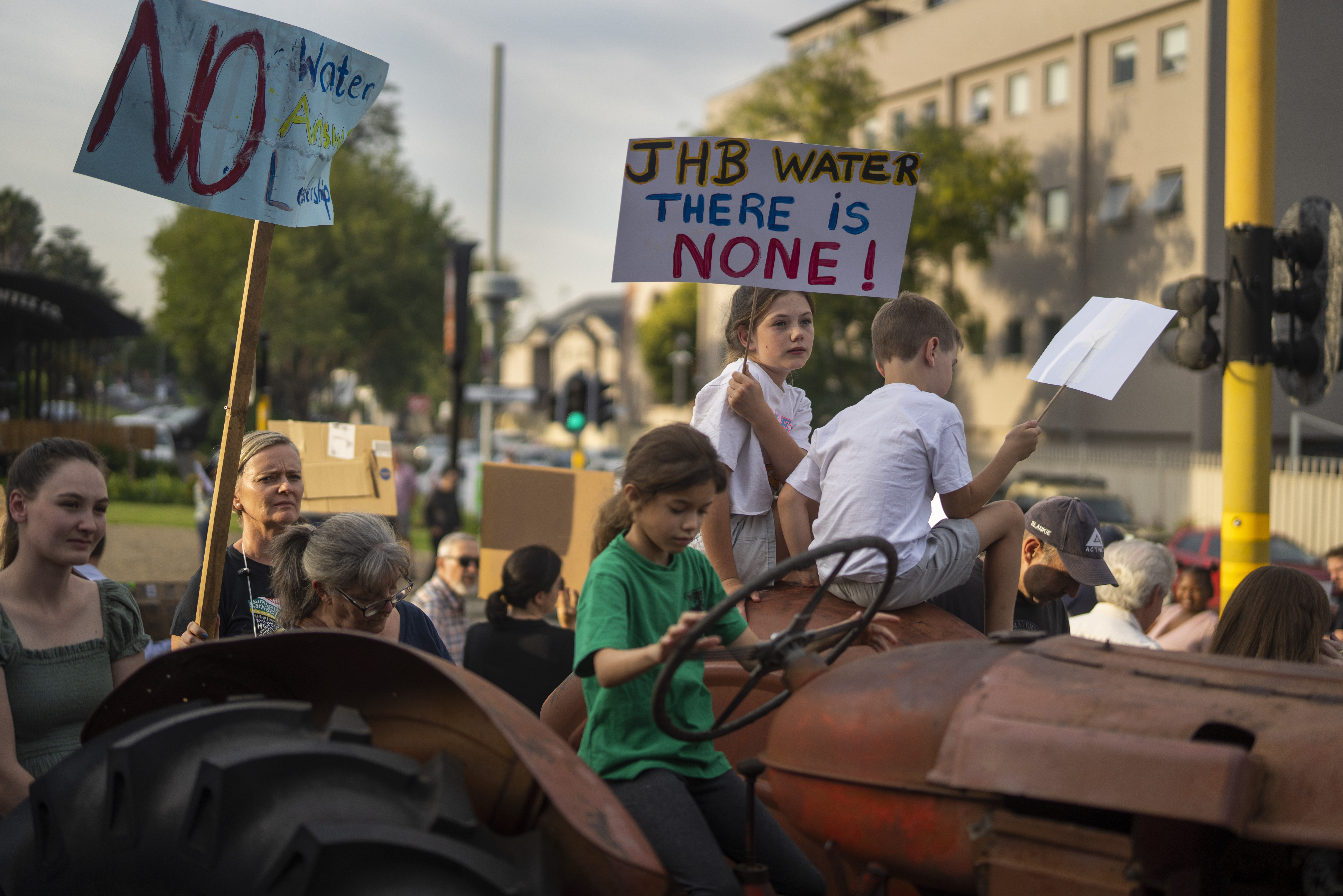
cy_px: 448
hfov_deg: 39.6
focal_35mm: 50
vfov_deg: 27.0
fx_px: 1865
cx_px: 672
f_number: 1.4
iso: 100
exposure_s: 1/4000
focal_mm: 50
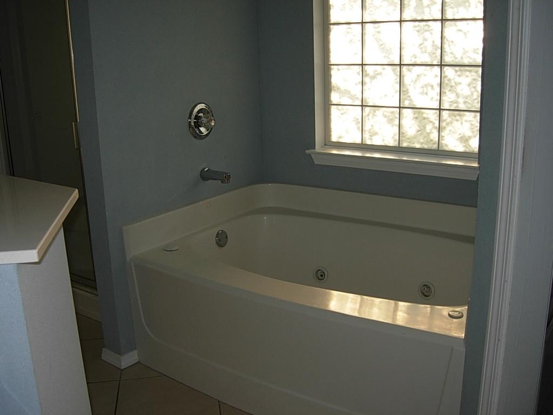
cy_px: 208
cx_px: 276
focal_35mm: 36
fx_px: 575
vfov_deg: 39.7
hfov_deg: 51.4
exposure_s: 1/128
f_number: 3
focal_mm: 7.5
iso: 50
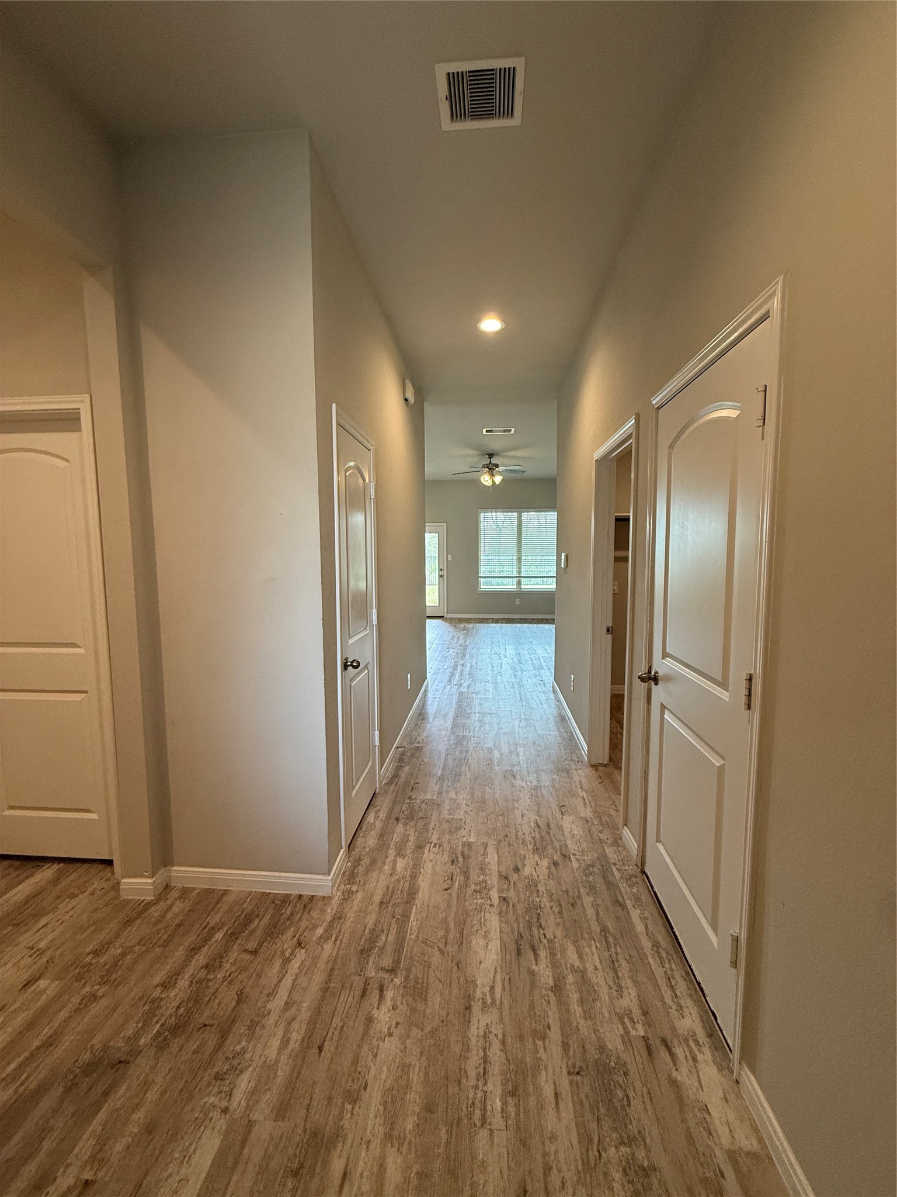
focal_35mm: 14
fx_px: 484
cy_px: 598
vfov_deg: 102.1
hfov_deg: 85.7
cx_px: 448
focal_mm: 2.22
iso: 250
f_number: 2.2
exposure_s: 1/120
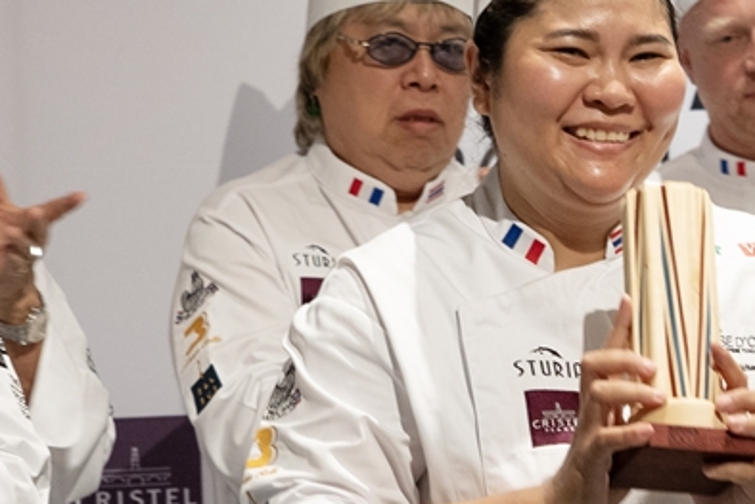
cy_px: 157
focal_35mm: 173
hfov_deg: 11.8
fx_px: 3629
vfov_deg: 7.9
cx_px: 628
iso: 1600
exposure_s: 1/100
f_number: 6.3
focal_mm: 63
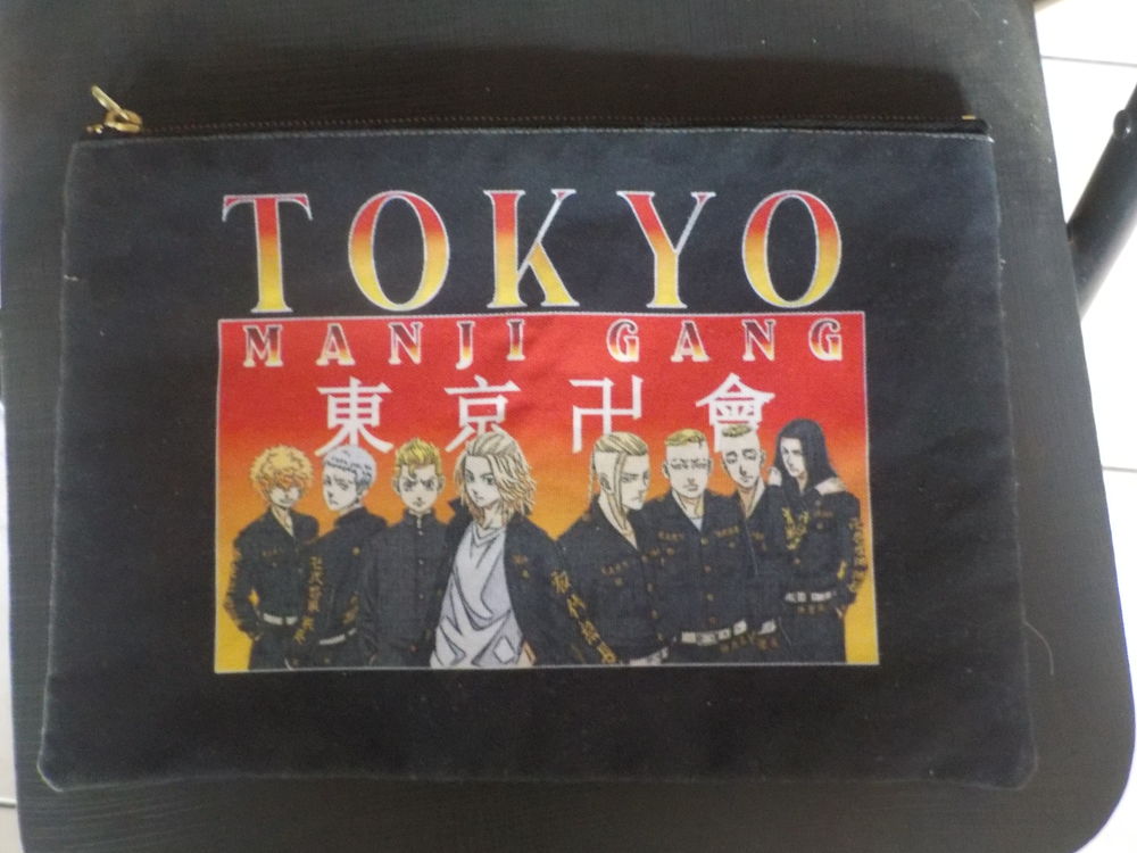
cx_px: 568
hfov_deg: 60.0
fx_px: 985
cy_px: 426
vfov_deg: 46.8
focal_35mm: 30
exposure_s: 1/5
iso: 800
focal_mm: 4.1
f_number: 3.3
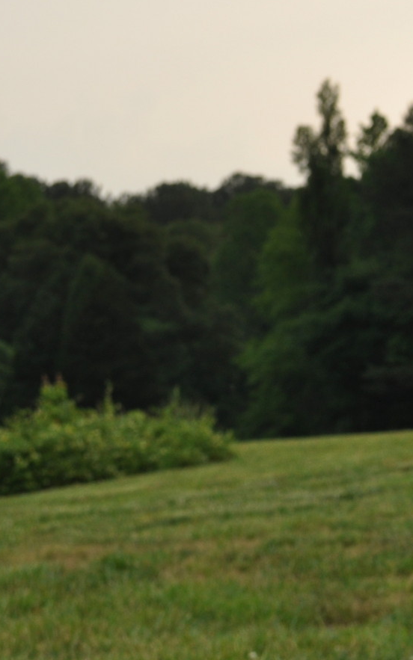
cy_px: 551
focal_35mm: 121
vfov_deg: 17.1
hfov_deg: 9.8
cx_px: 903
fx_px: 2179
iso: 200
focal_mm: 28
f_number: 9
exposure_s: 1/100
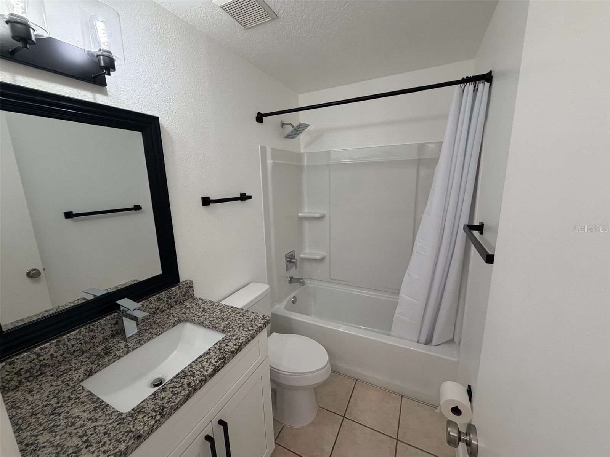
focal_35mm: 14
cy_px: 228
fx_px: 247
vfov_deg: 85.7
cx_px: 305
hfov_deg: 102.1
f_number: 2.2
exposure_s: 1/120
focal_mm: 2.22
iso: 250
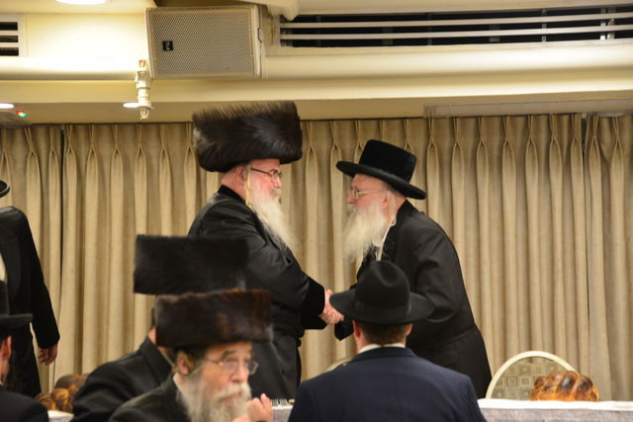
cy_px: 211
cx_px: 316
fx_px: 2040
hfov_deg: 17.6
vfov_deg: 11.8
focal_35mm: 116
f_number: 5.6
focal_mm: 116
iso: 2500
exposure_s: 1/100
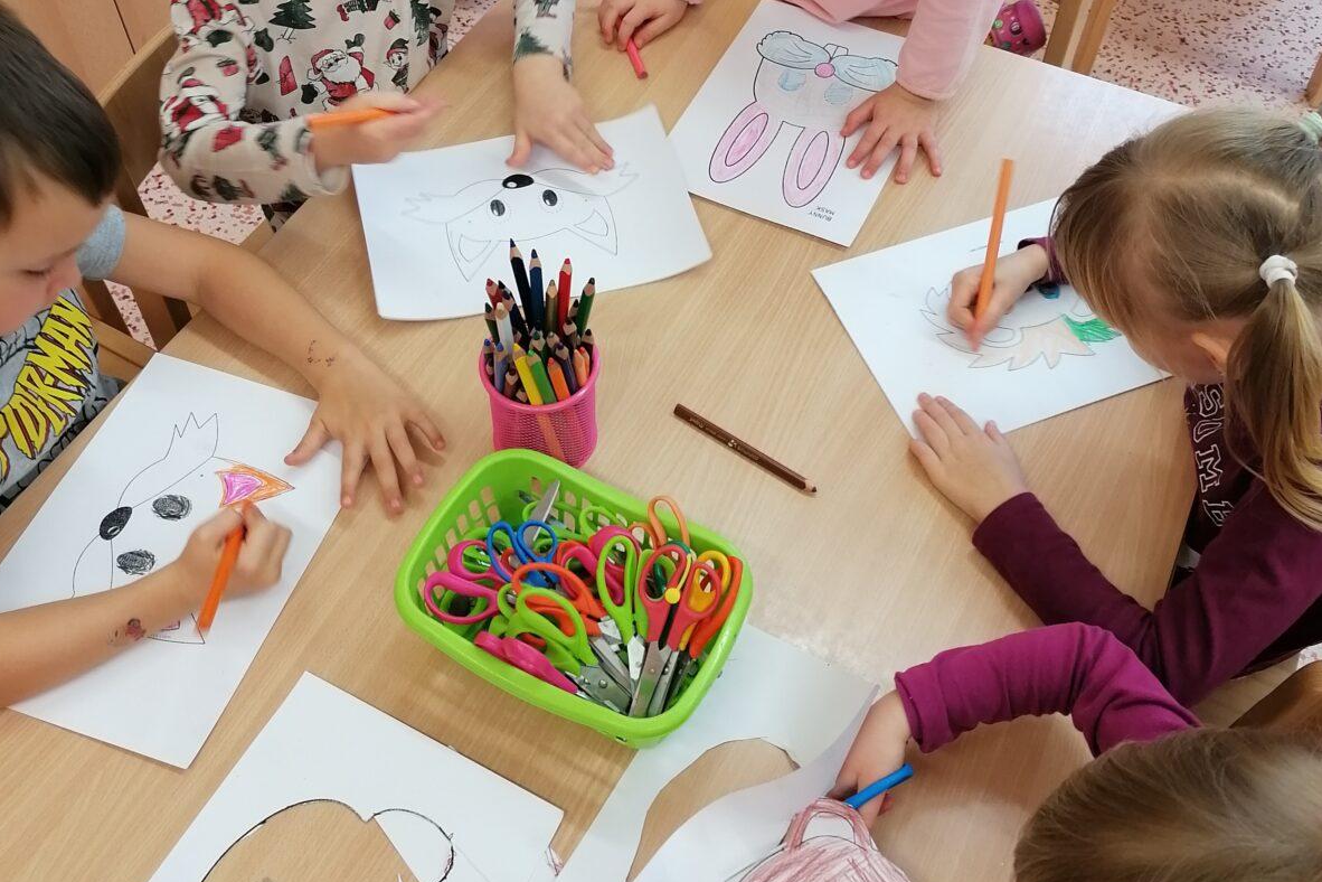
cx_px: 653
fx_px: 1395
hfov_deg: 50.7
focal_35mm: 38
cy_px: 321
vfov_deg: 34.8
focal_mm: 4.75
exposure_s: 1/50
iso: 100
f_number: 1.8
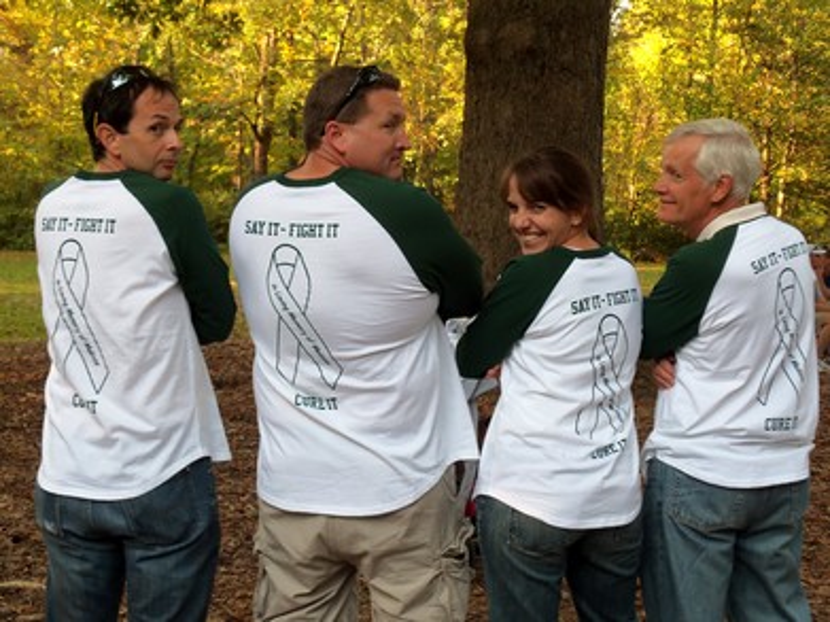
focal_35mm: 62
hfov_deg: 31.2
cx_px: 415
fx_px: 1486
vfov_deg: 23.6
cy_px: 311
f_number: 4
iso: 80
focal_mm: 11.1
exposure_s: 1/30
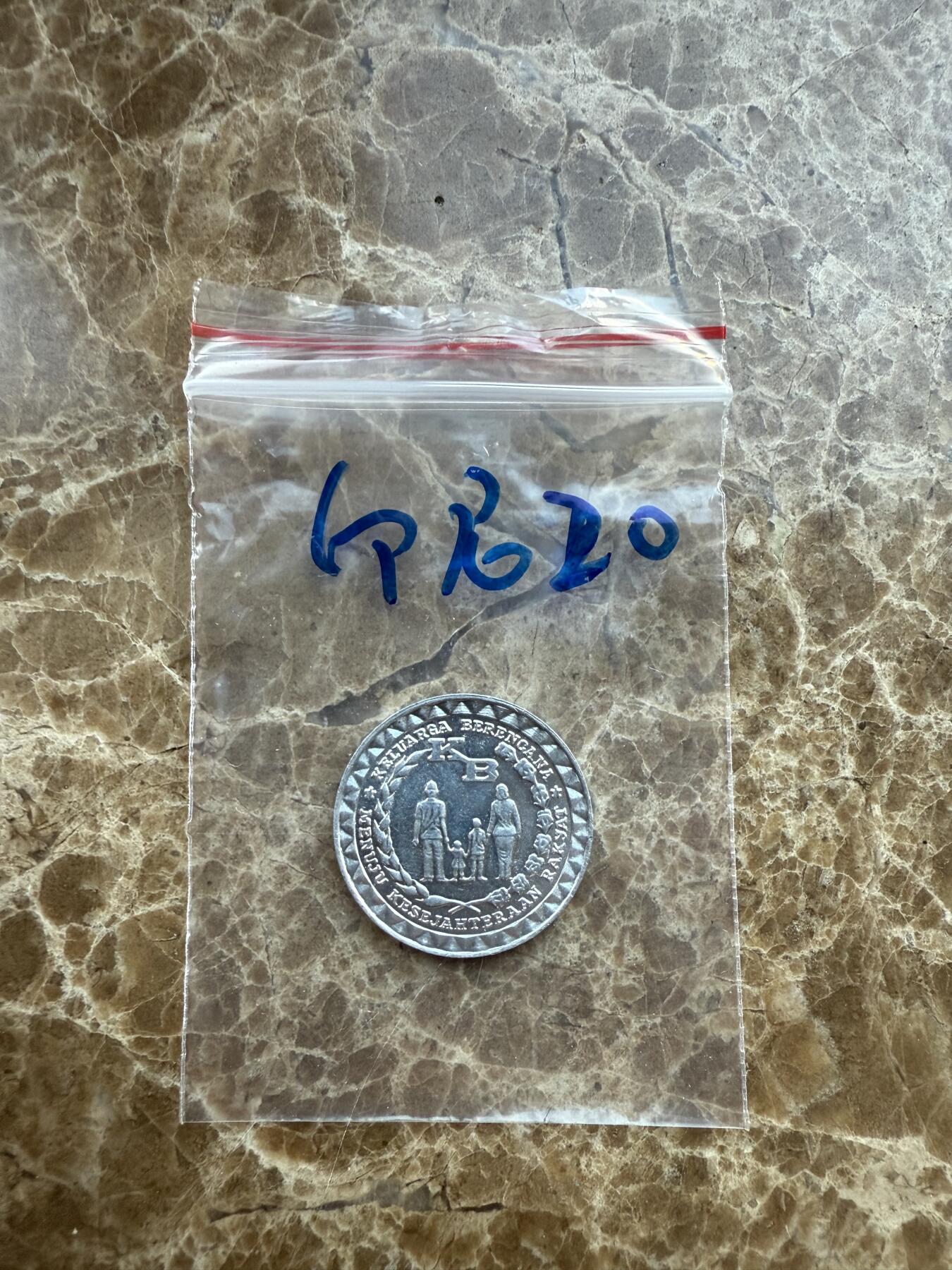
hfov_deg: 56.8
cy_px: 635
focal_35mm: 24
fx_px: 880
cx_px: 476
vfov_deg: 71.6
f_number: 2.2
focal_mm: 2.22
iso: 160
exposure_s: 1/99
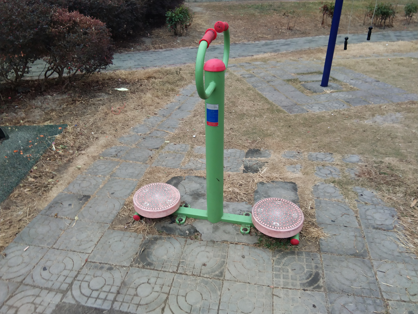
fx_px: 374
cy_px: 157
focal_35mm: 31
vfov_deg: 45.4
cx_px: 209
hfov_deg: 58.4
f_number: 2.2
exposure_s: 1/100
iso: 100
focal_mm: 3.69
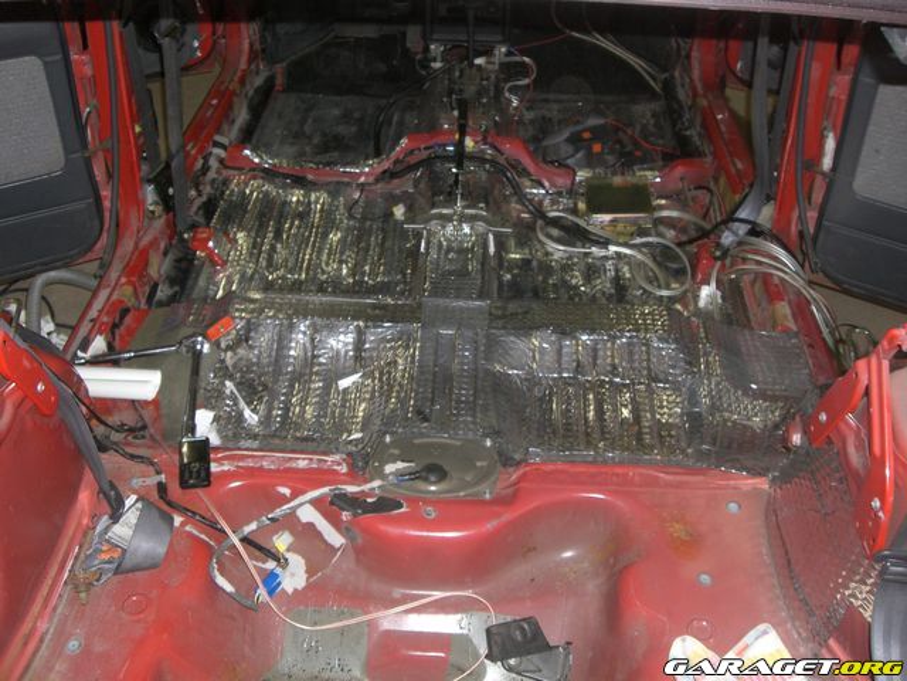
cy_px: 340
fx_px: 996
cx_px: 454
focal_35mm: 38
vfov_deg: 37.7
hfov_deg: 49.0
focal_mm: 6.2
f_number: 2.7
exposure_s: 1/60
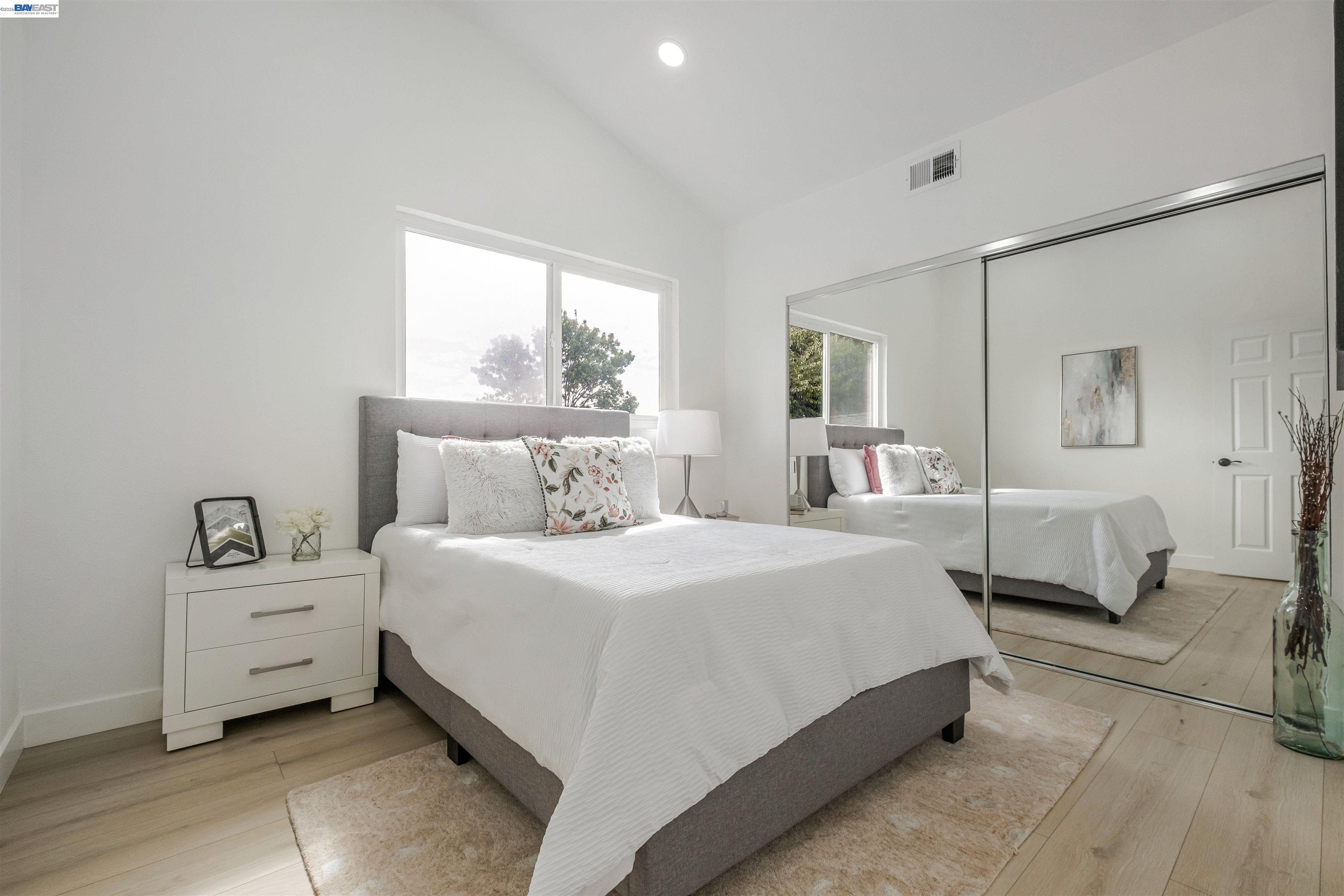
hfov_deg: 100.4
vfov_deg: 77.3
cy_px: 448
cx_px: 672
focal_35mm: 15
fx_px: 560
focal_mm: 10
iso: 160
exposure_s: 1/60
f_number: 8
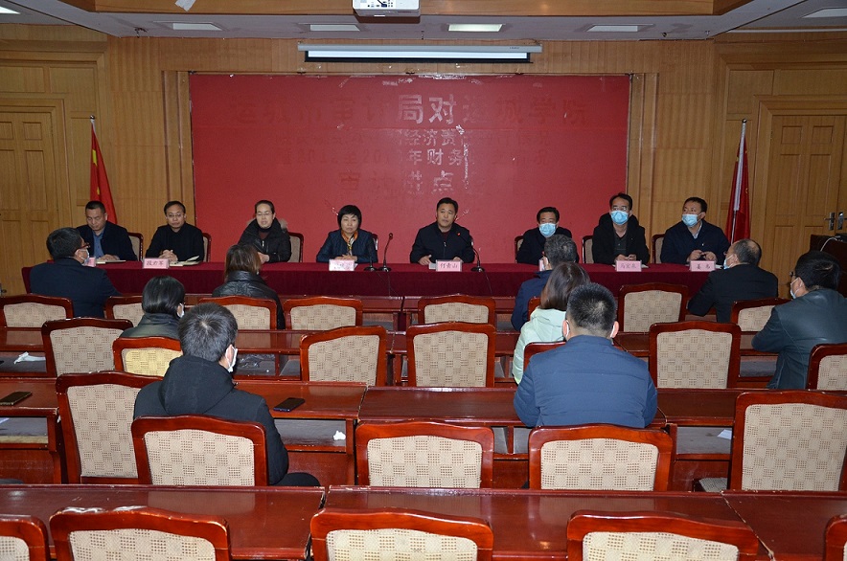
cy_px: 280
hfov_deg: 53.2
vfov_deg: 36.7
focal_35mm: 36
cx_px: 424
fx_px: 845
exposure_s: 1/60
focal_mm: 24
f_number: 4.8
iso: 800
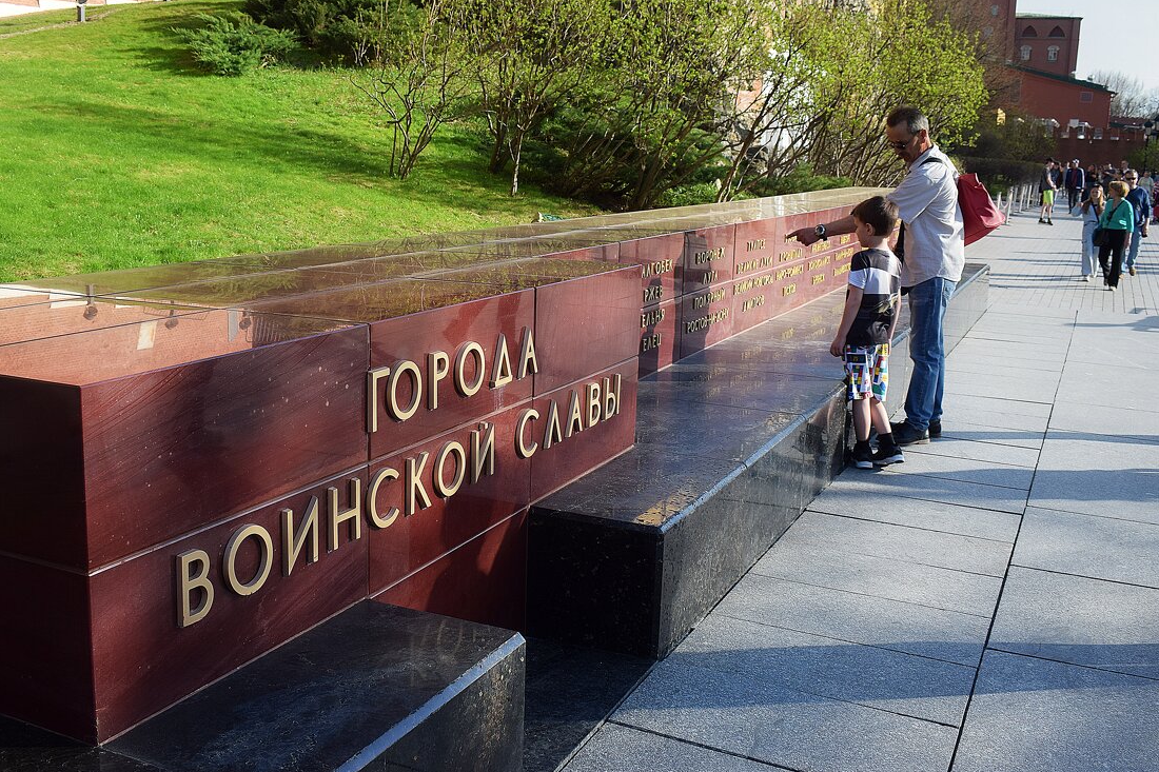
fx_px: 1159
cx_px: 529
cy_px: 358
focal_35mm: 36
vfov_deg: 36.8
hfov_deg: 53.1
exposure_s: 1/250
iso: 200
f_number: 8
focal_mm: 22
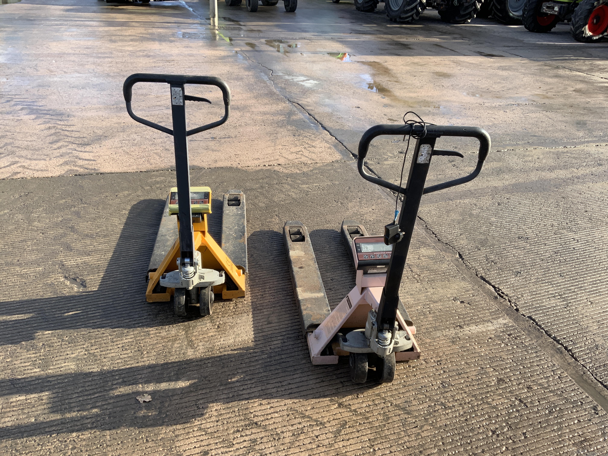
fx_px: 509
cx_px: 304
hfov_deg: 61.7
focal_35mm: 29
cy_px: 228
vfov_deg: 48.2
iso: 16
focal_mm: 3
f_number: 1.8
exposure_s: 1/613
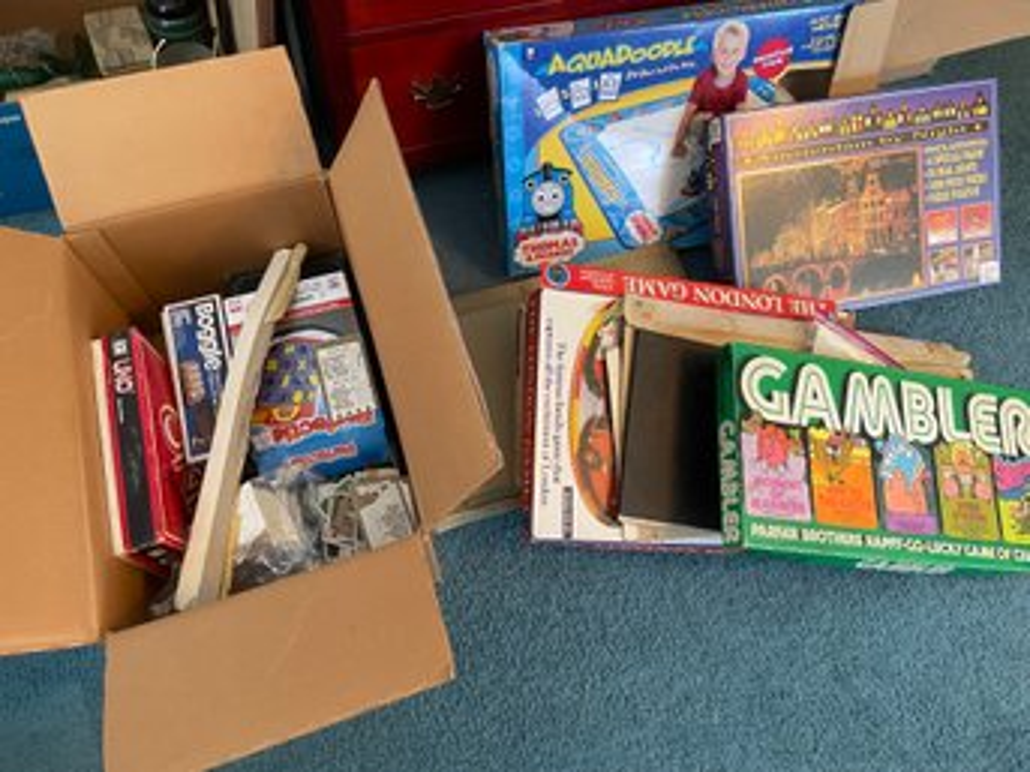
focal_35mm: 26
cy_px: 386
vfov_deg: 53.0
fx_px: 773
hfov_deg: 67.3
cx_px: 515
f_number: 1.6
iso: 250
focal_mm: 4.2
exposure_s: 1/60
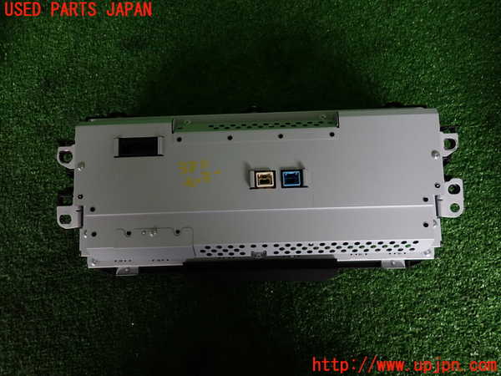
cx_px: 250
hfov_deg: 69.4
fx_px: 362
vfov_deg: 54.9
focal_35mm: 25
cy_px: 188
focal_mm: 4.5
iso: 200
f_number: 2
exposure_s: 1/60
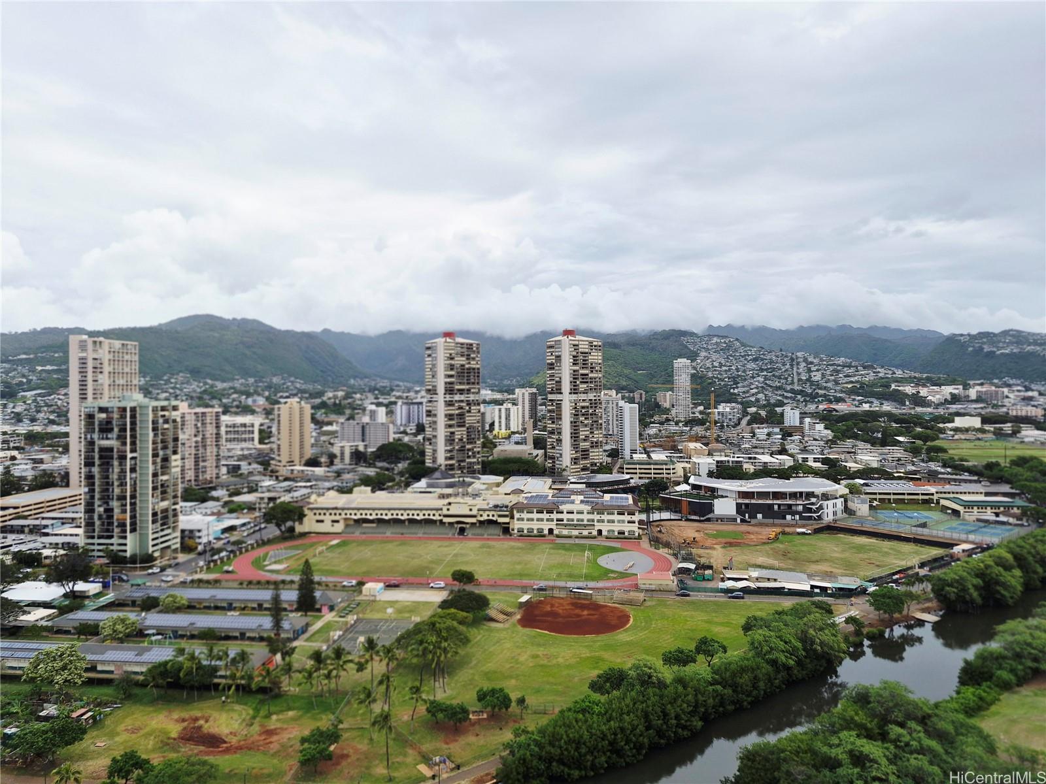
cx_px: 523
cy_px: 392
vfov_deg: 58.9
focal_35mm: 23
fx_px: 695
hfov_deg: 73.9
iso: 80
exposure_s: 1/5000
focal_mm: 5.4
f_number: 1.8
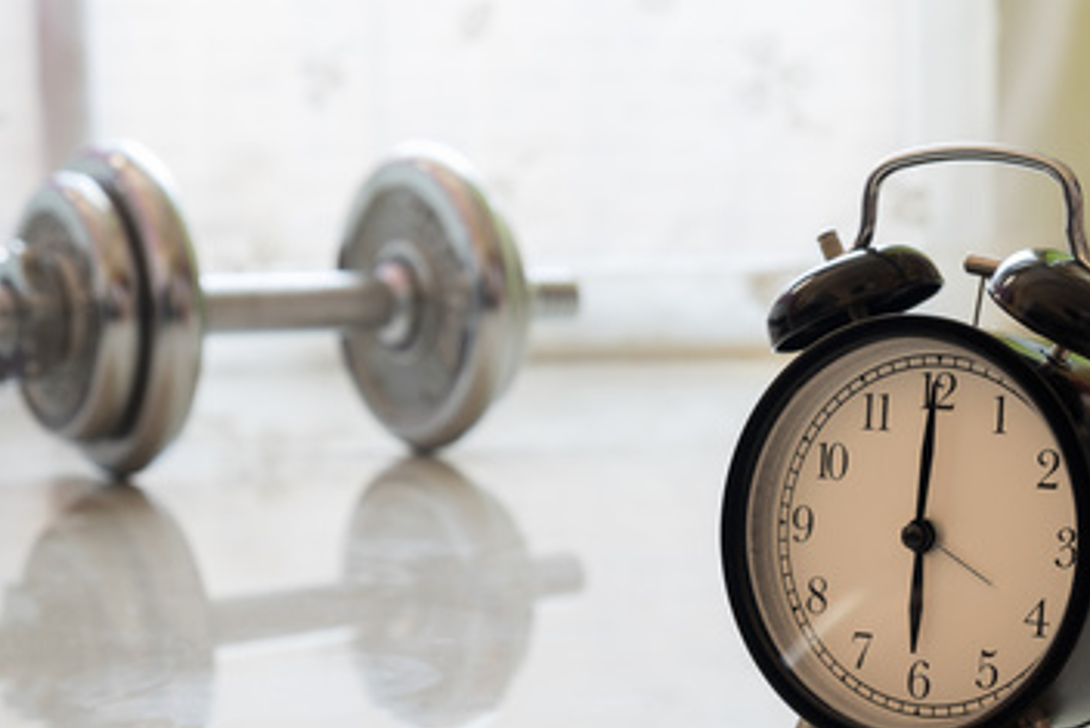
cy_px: 432
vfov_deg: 19.2
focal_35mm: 71
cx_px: 653
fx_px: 2150
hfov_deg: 28.4
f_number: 6.4
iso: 200
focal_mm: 39
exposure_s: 1/5
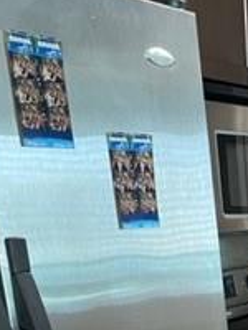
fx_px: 793
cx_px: 352
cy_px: 412
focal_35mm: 83
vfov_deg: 21.6
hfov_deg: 16.5
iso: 400
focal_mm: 4.2
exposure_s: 1/60
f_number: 1.6
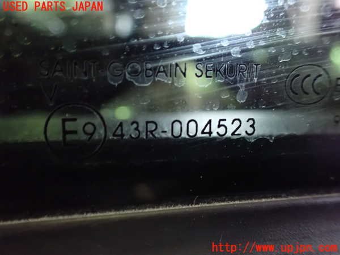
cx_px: 170
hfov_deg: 60.0
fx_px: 295
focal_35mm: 30
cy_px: 128
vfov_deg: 46.8
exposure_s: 1/20
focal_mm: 5.4
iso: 1600
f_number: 2.3
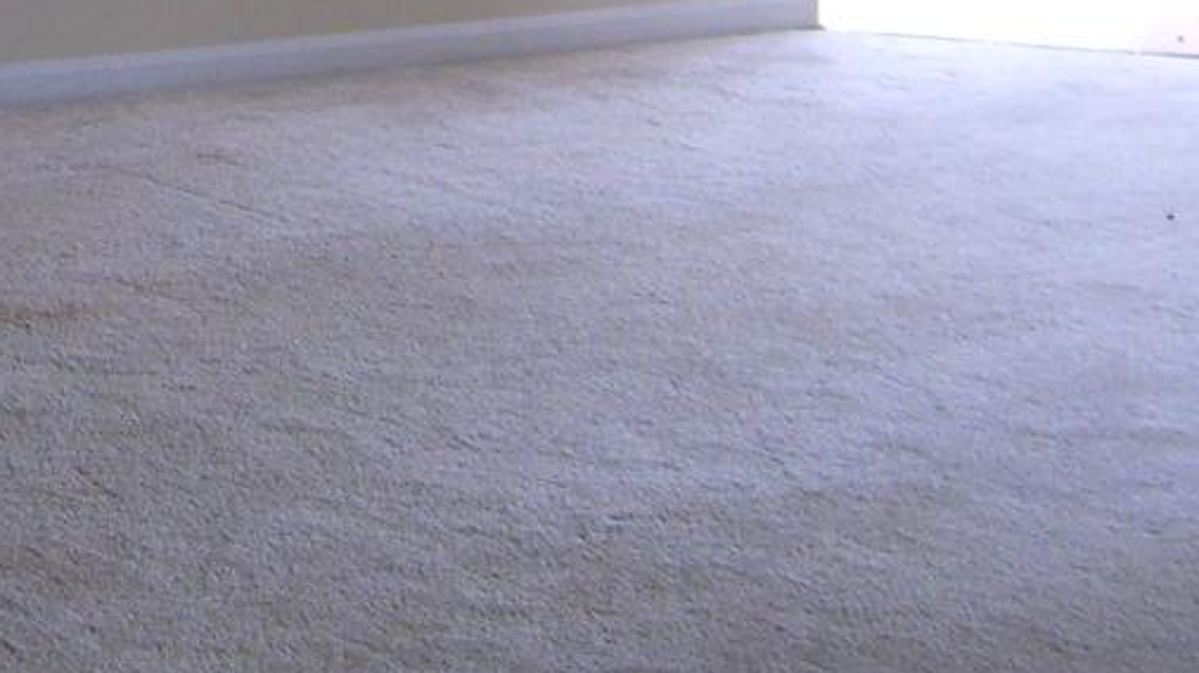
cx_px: -126
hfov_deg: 15.9
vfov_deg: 8.9
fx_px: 4163
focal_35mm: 131
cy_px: -460
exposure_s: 1/60
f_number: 2.8
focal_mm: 7.9
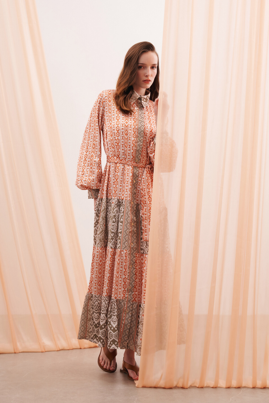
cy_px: 202
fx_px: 572
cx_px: 134
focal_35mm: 51
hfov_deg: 26.5
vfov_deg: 38.9
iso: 400
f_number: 11
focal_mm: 51
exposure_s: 1/160
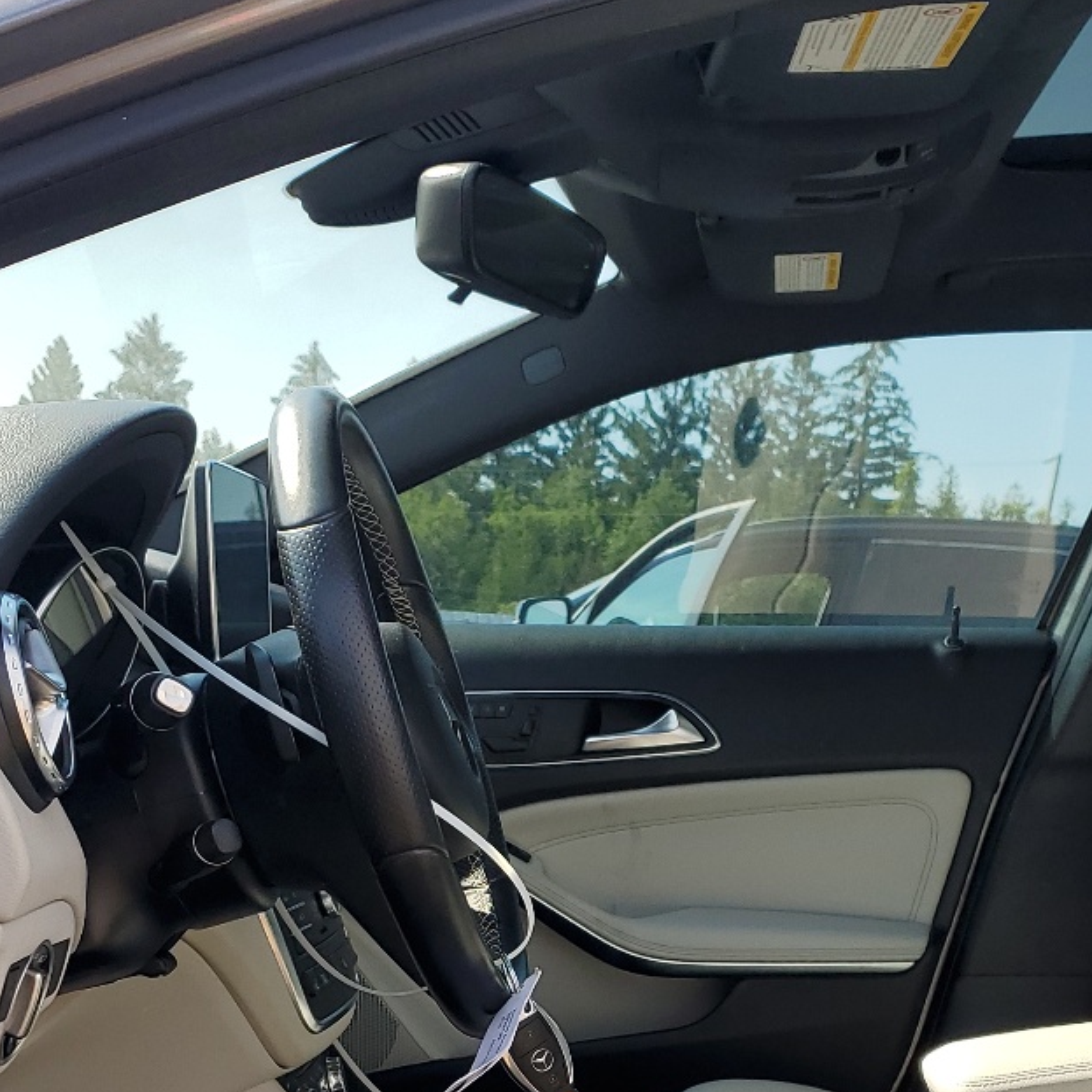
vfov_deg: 27.7
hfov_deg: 29.1
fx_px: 2106
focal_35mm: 59
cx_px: 585
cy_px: 1034
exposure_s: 1/1429
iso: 50
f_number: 1.5
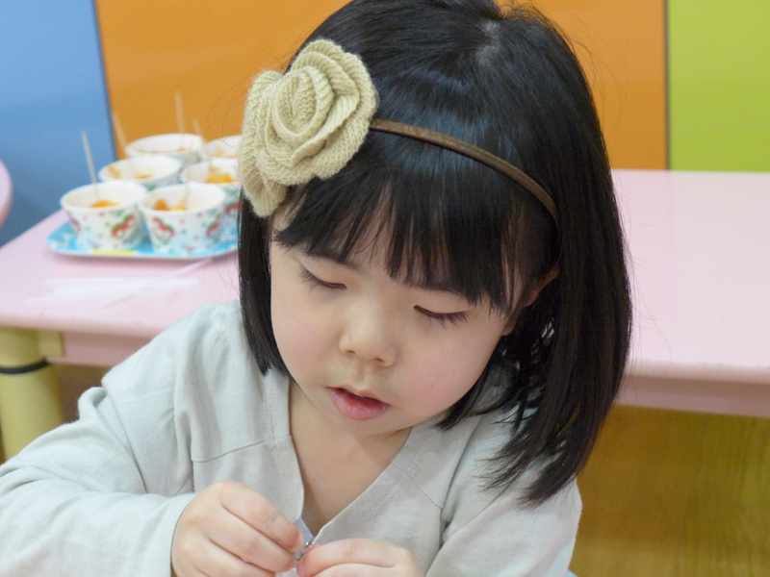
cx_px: 385
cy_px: 288
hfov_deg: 26.0
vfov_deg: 19.6
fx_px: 1668
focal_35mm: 75
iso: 800
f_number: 2.2
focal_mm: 14.7
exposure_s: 1/200
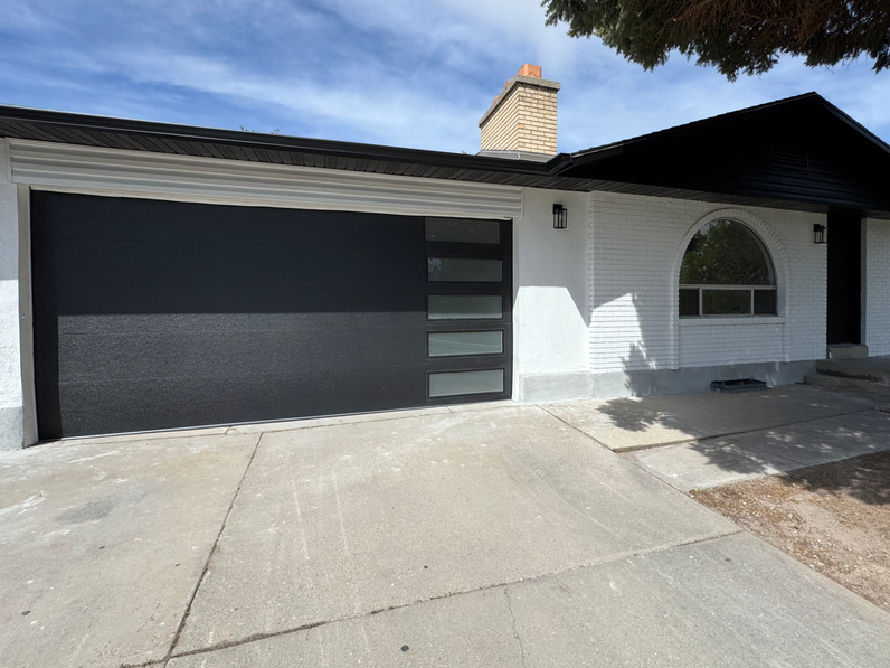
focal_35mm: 18
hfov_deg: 87.3
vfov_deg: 71.5
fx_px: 463
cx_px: 501
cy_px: 309
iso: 50
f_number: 2.2
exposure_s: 1/2273
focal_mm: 2.22
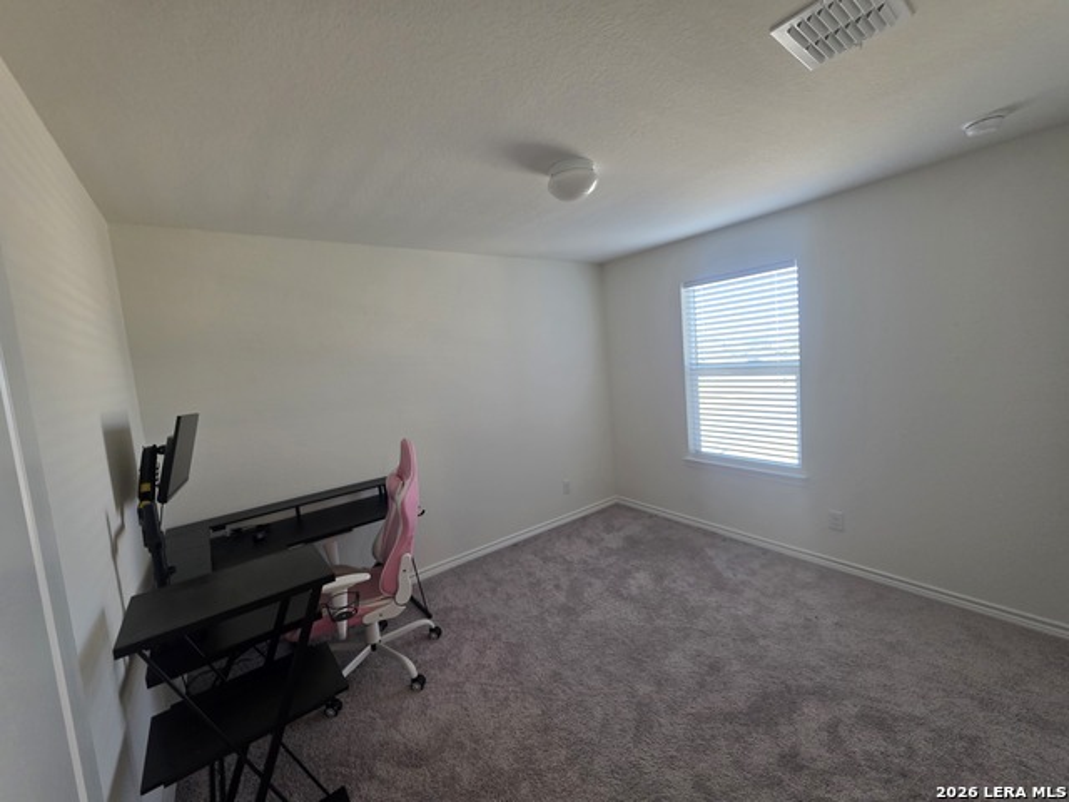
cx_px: 534
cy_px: 401
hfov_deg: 106.2
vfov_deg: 89.9
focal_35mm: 13
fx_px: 401
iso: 160
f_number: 1.9
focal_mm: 2.2
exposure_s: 1/120
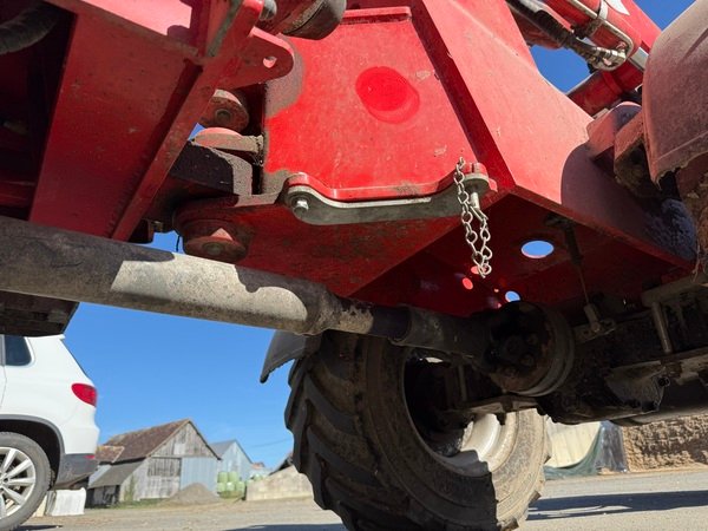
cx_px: 354
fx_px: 491
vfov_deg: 56.8
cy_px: 266
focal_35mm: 24
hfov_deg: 71.6
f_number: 1.78
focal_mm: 6.76
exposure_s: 1/2801
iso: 80
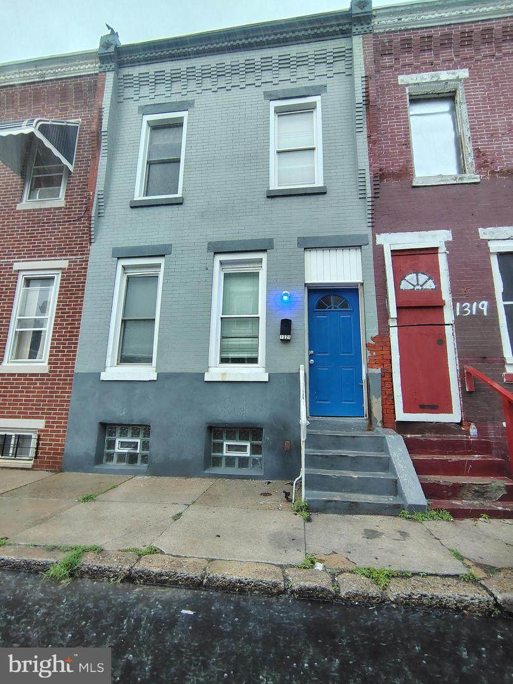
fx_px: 316
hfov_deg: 78.1
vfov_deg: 94.5
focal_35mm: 16
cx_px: 256
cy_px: 342
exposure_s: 1/24
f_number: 2.2
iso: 472
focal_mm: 2.13
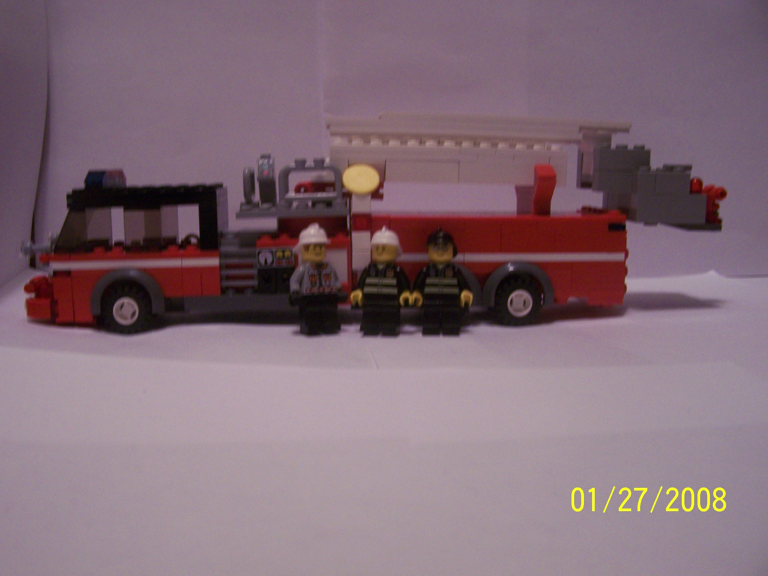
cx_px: 384
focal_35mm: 38
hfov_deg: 49.0
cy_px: 288
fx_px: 843
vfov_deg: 37.7
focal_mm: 6.3
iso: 160
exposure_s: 1/13
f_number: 2.8
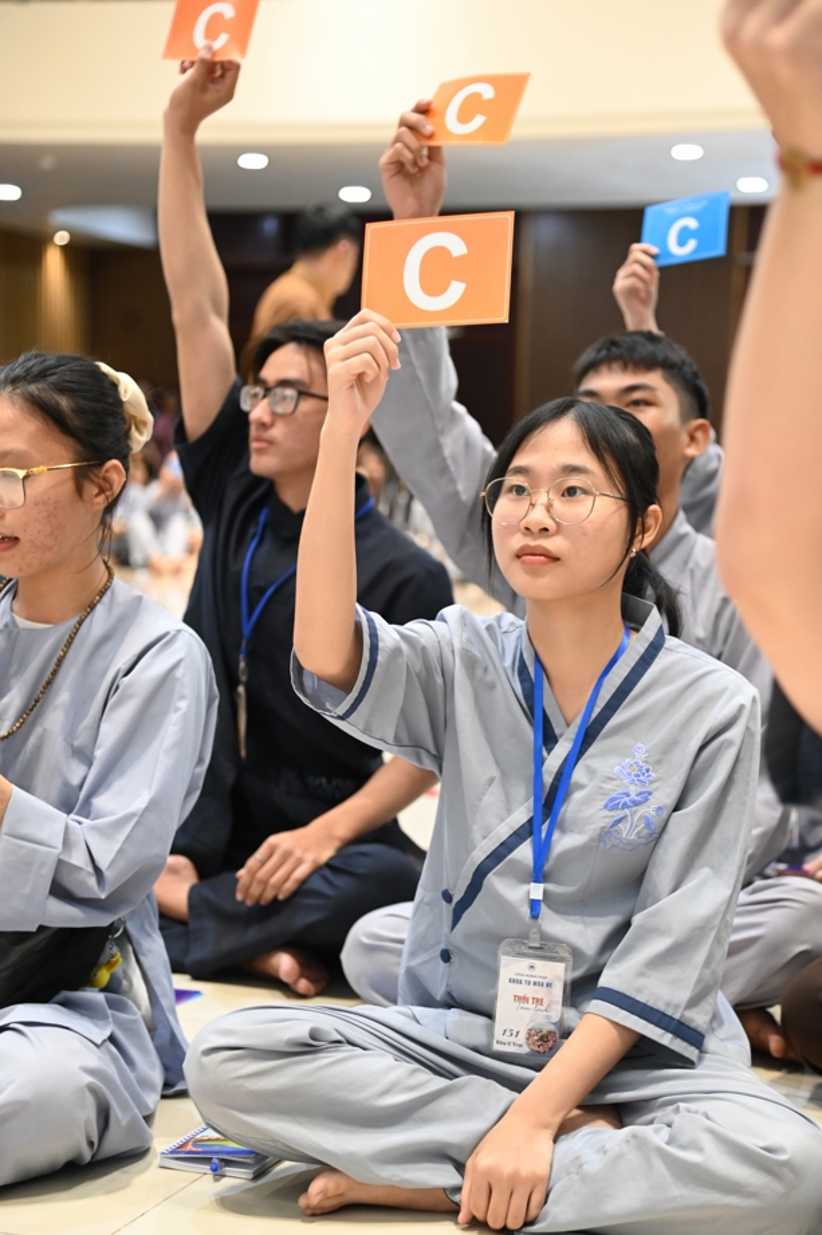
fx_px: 2400
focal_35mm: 70
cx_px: 426
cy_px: 616
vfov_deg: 28.9
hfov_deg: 19.4
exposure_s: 1/160
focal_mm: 66
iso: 4000
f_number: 4
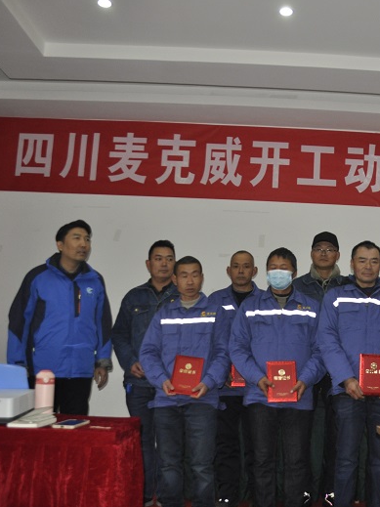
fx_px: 586
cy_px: 250
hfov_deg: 34.9
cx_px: 301
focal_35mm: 40
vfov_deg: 46.8
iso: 800
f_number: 3.5
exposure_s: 1/60
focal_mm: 18
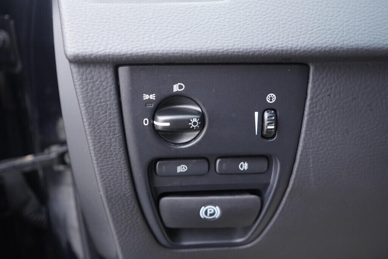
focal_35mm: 36
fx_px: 388
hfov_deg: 53.1
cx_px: 194
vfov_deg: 36.9
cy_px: 130
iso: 500
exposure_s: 1/40
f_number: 2.8
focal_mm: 24
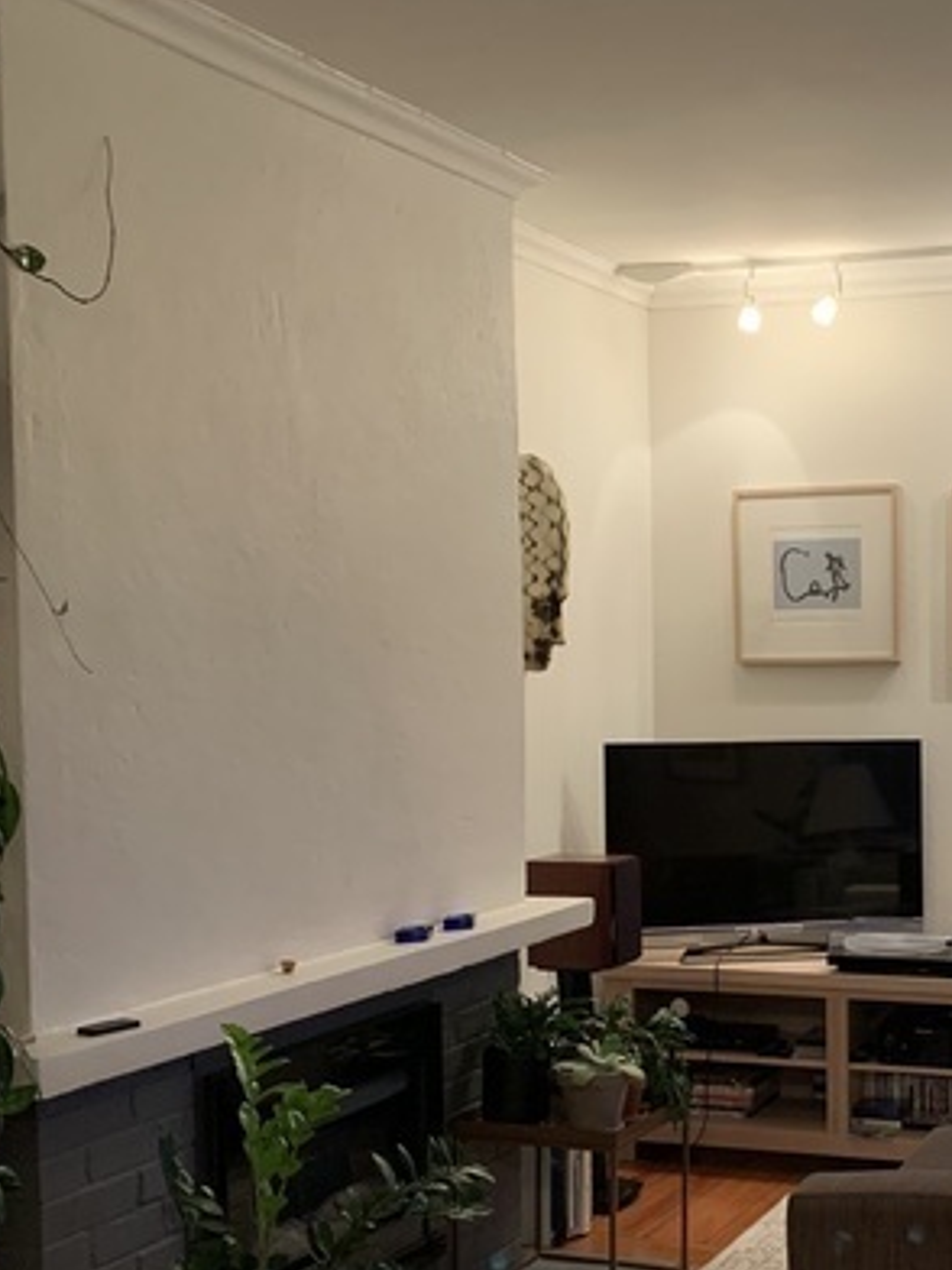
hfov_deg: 27.6
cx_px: 835
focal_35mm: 51
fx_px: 1870
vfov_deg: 37.3
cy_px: 784
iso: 400
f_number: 1.8
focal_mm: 4.25
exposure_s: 1/33
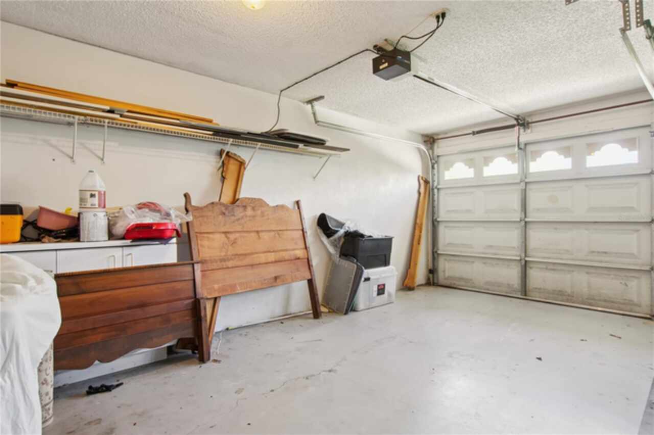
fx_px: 327
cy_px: 218
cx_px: 327
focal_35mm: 18
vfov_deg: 67.3
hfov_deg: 90.0
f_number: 8
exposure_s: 1/6
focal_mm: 12
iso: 200
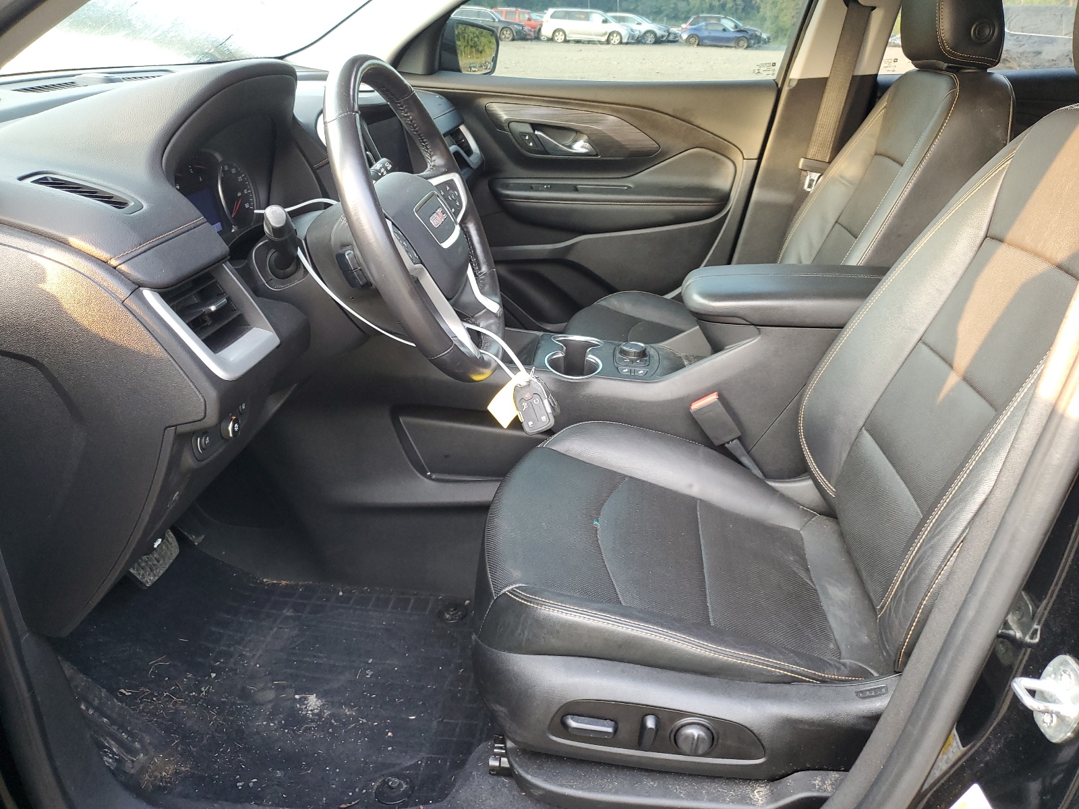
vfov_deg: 53.1
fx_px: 810
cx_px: 540
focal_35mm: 26
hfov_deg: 67.3
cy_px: 404
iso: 122
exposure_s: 1/60.2
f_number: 1.5
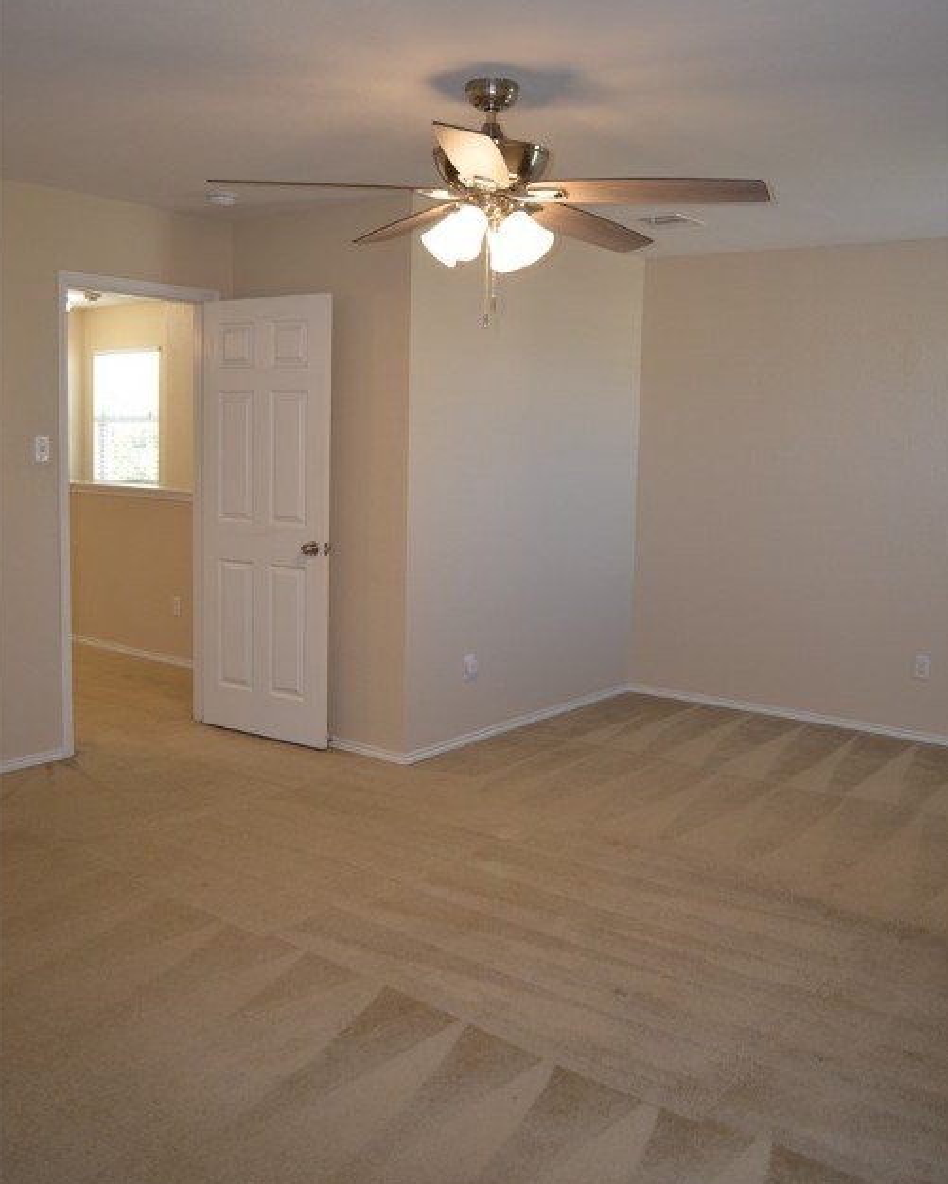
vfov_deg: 57.1
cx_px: 473
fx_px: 1087
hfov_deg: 47.1
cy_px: 541
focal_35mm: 31
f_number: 3.5
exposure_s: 1/60
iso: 450
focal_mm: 18
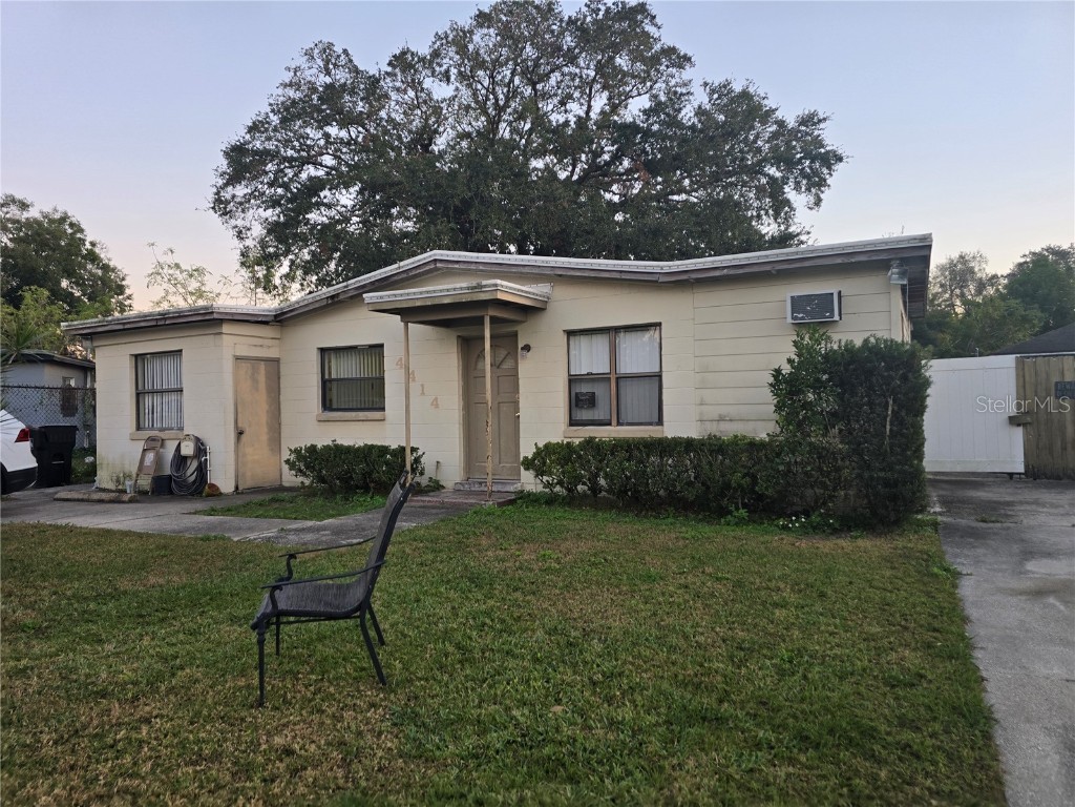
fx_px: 714
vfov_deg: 58.9
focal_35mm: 23
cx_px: 538
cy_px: 404
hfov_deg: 73.9
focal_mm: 6.3
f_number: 1.7
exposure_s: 1/180
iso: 100
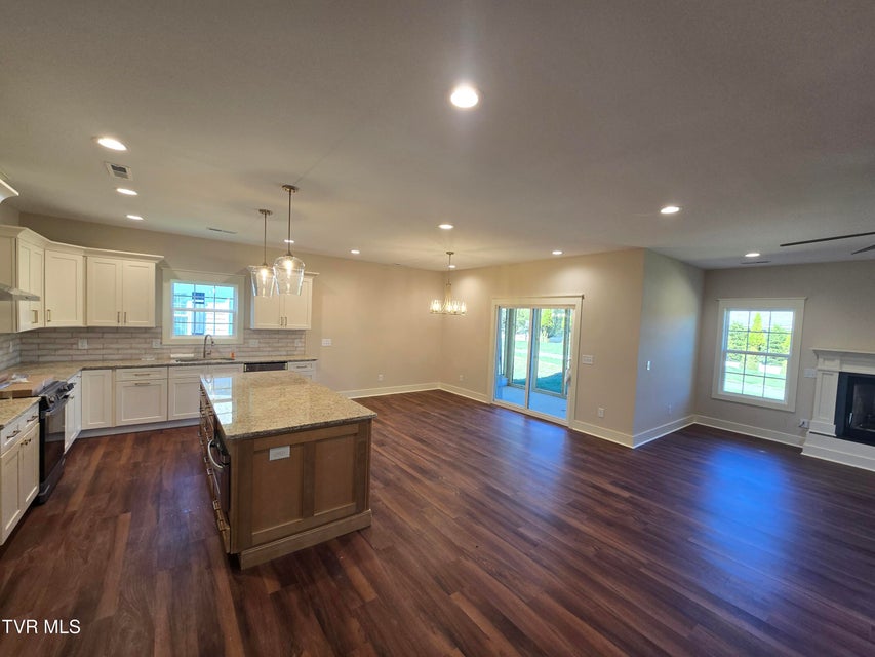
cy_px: 328
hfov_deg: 106.2
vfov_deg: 89.9
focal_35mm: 13
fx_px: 329
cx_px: 438
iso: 64
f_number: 2.2
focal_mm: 2.2
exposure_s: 1/60
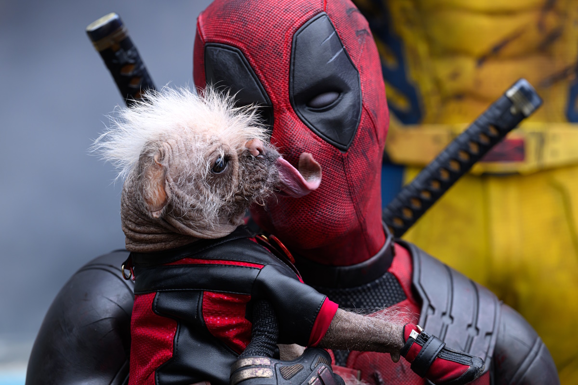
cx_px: 289
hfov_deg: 12.1
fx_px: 2729
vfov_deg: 8.1
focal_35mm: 170
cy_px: 192
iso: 800
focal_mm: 170
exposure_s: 1/200
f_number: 5
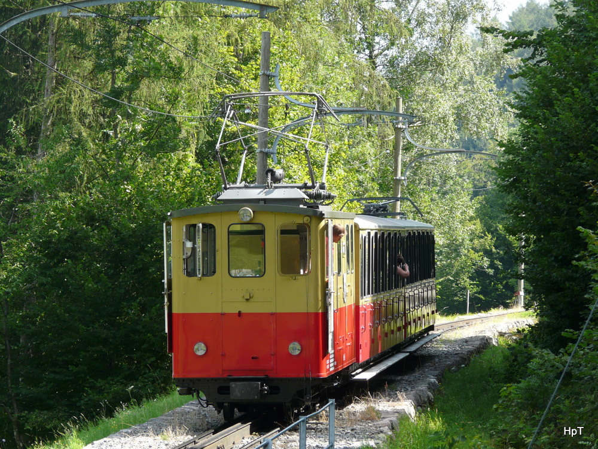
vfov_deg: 8.7
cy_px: 224
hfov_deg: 11.6
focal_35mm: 171
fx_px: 2954
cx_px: 299
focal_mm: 28.1
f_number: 4
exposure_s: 1/160
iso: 100
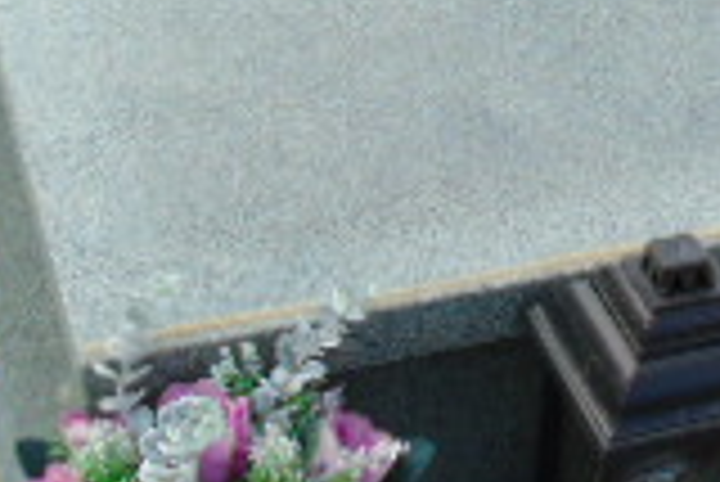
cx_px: 590
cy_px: 0
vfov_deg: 13.0
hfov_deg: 19.4
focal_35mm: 104
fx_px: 2082
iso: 80
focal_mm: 4.4
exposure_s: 1/640
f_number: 3.4
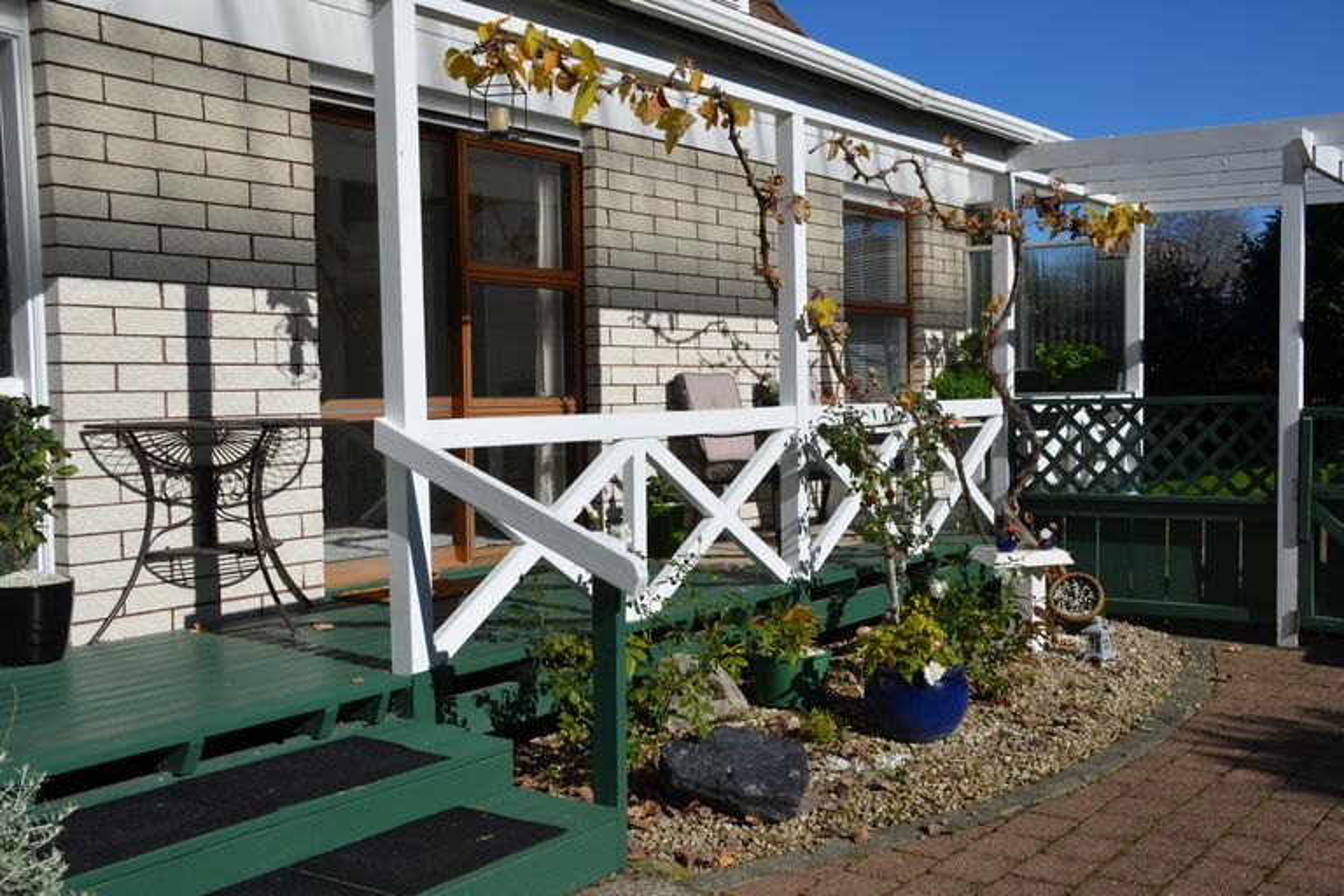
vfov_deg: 34.2
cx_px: 672
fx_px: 1456
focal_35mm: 39
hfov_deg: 49.6
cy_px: 448
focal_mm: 26
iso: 100
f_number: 10
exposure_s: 1/400
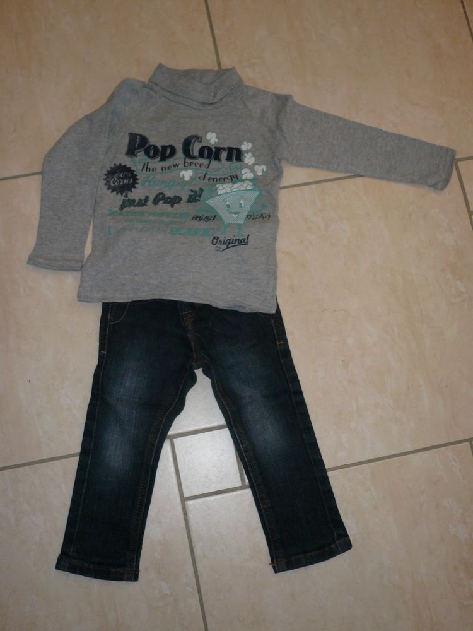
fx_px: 638
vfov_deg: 52.6
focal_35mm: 35
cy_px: 316
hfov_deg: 40.7
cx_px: 236
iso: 100
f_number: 3
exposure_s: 1/30
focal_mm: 5.7
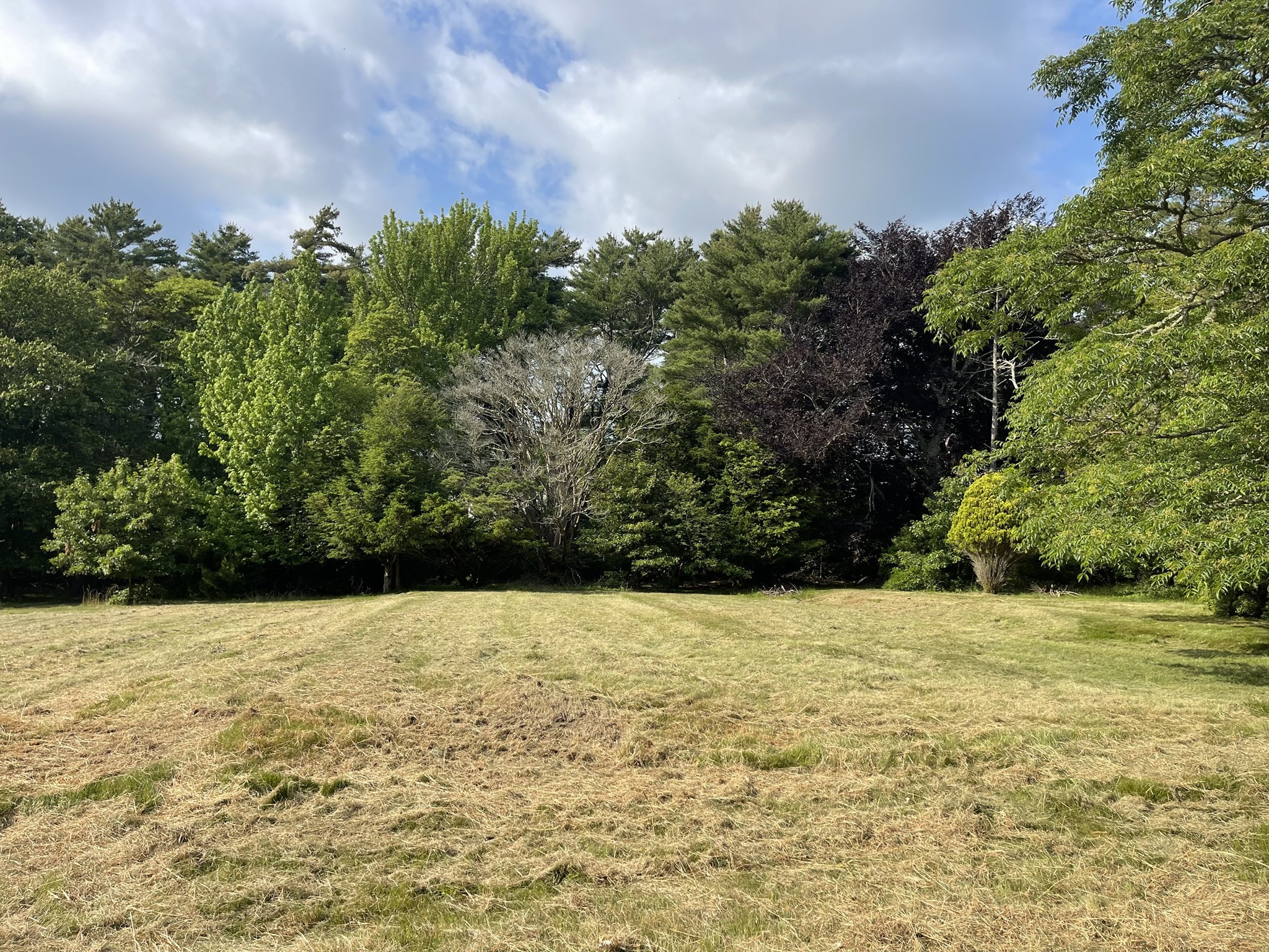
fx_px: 916
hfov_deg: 69.4
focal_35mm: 25
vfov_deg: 54.9
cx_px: 634
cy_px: 476
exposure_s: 1/2597
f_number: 1.6
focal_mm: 5.1
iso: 32
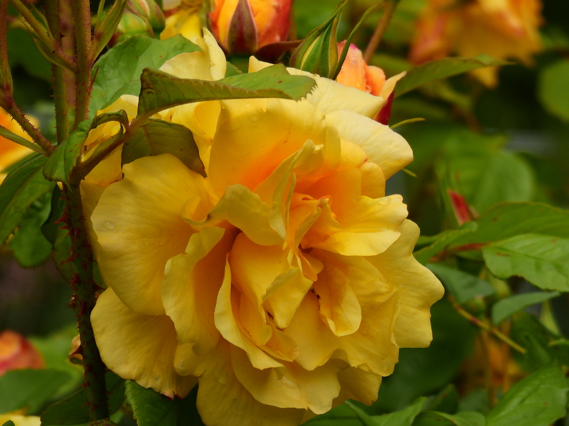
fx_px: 5161
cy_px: 254
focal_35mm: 314
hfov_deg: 6.3
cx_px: 274
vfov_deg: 4.7
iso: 100
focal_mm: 46.4
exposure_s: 1/1000
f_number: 4.5
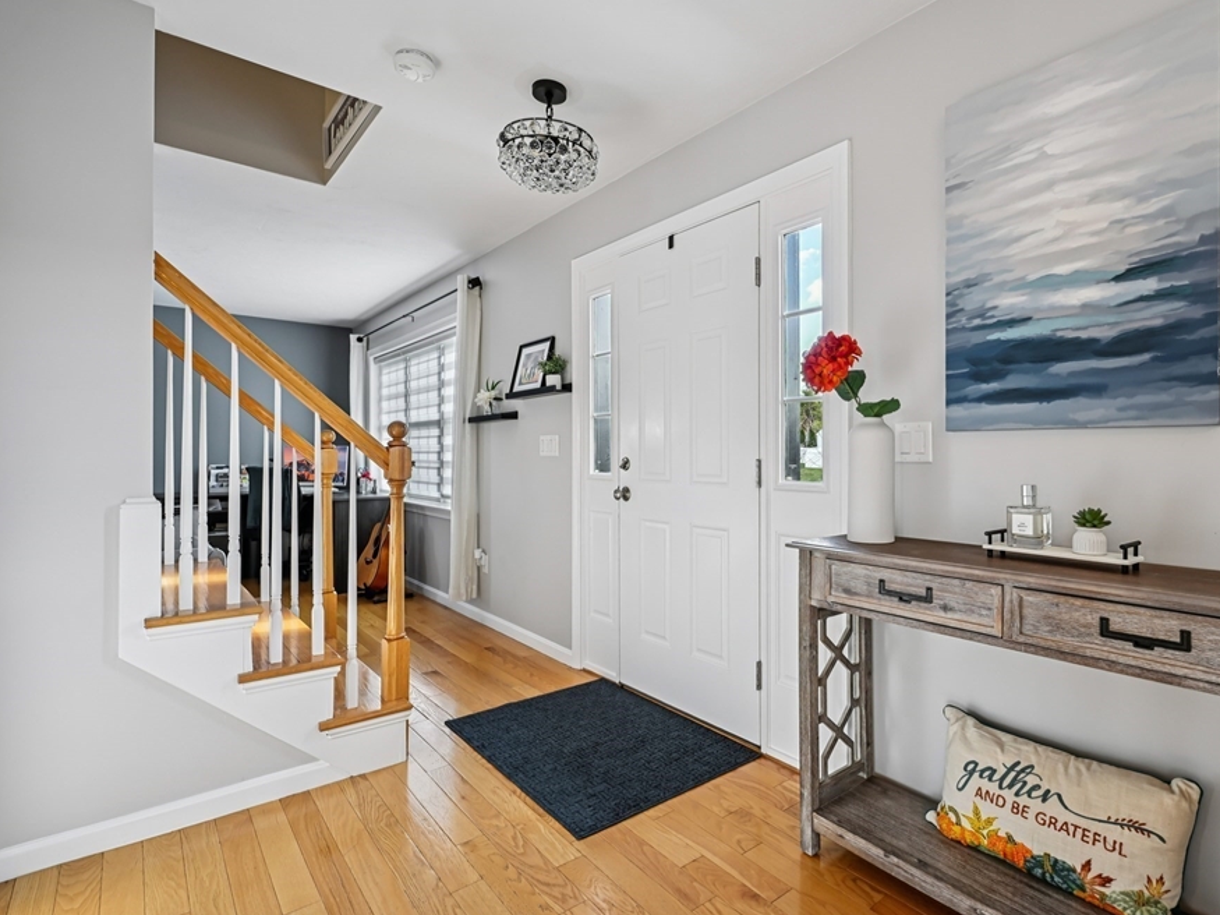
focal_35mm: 18
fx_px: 634
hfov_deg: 87.1
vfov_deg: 71.6
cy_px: 448
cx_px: 706
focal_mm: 16
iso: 220
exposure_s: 1/15
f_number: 8
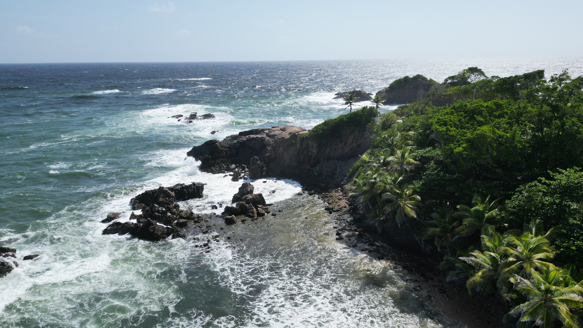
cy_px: 195
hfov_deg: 69.9
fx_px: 417
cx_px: 294
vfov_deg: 42.7
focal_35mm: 27
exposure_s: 1/5000
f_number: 1.7
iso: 130
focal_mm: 6.72
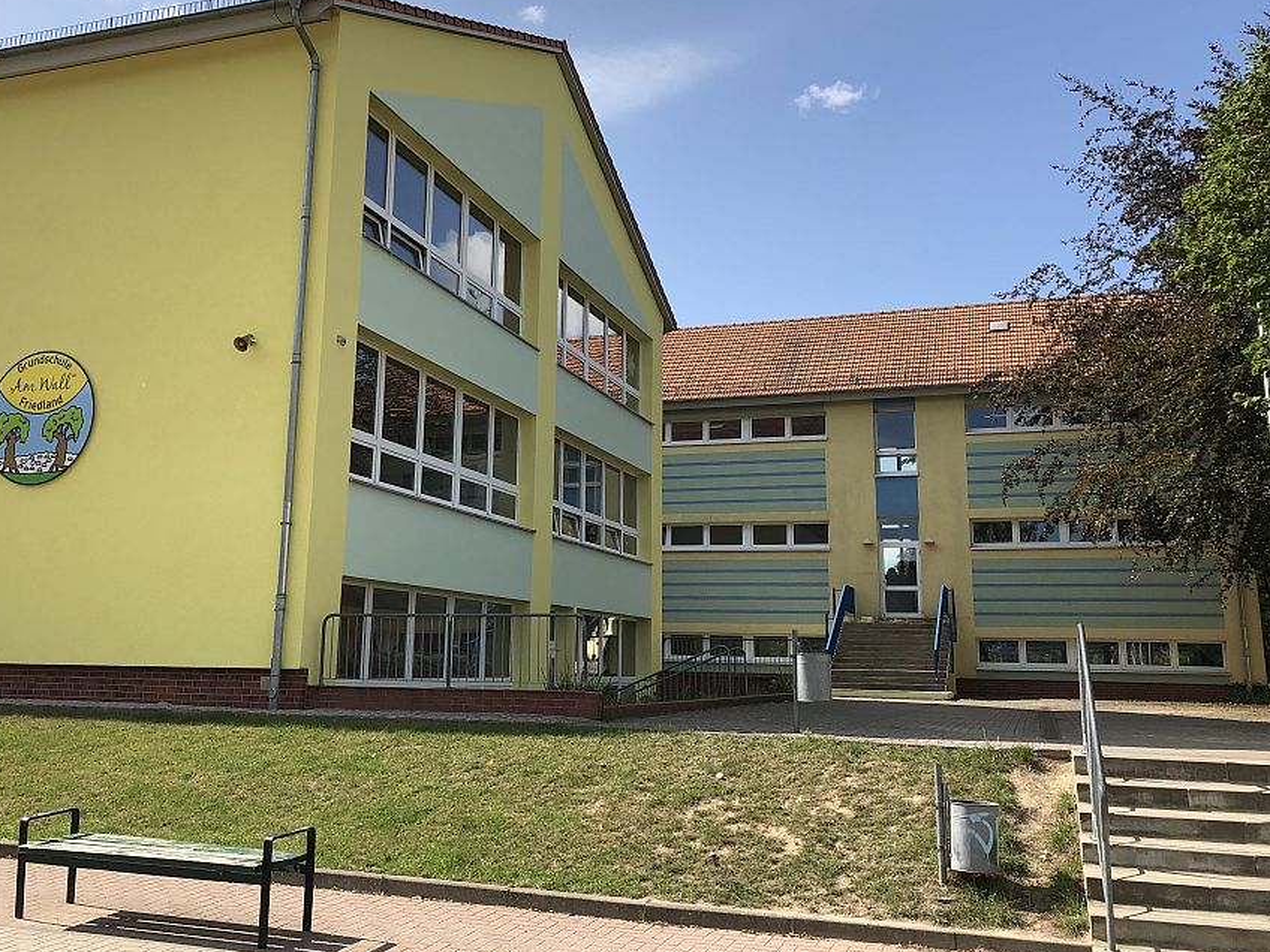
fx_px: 1211
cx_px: 587
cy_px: 419
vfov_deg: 42.9
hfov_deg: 55.3
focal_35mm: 33
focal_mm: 3.99
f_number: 1.8
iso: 20
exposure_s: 1/1779
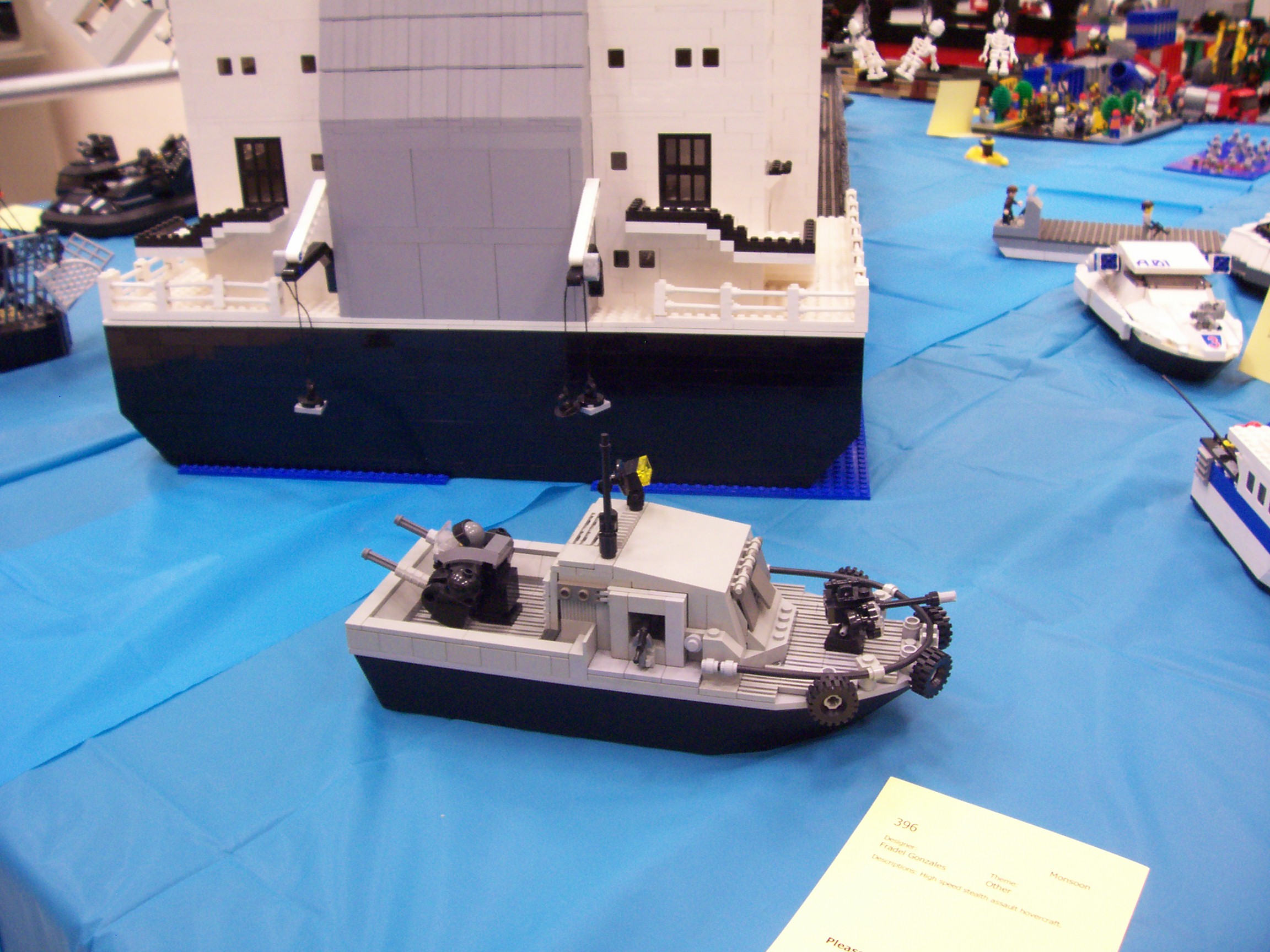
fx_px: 1247
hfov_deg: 54.0
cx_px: 635
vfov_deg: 41.8
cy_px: 476
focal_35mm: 34
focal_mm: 5.6
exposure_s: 1/17.7
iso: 160
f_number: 2.7
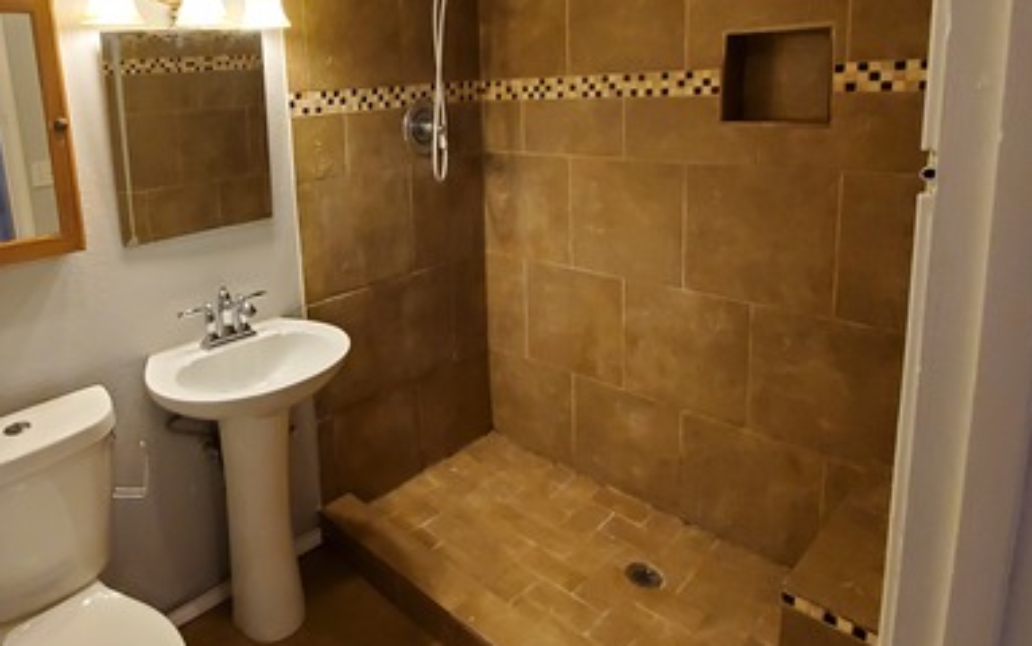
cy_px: 207
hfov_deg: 75.0
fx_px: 647
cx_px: 356
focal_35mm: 23
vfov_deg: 51.9
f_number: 2.2
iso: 320
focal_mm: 1.8
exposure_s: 1/59
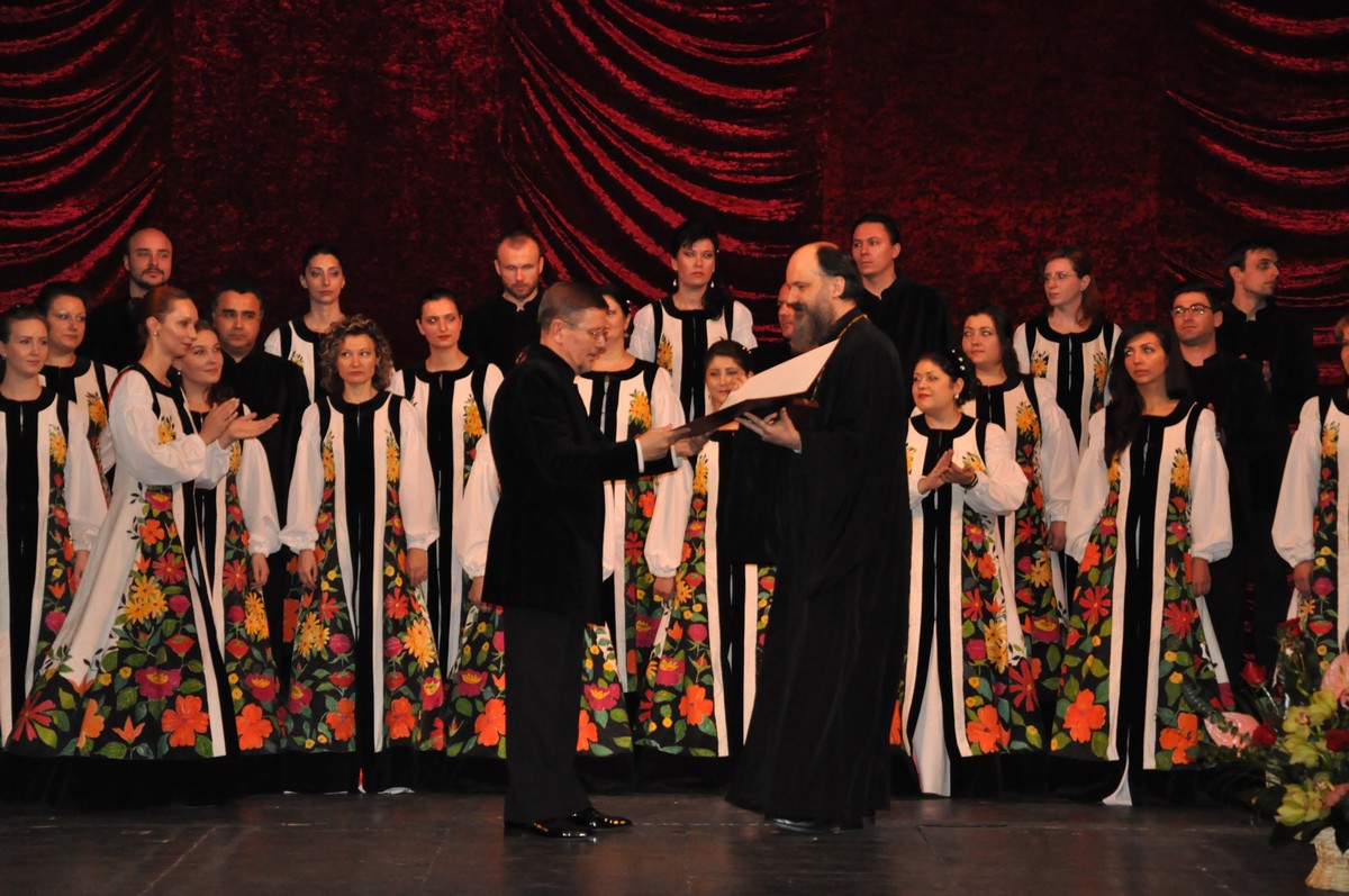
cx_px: 674
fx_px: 3930
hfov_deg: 19.5
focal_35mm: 105
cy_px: 448
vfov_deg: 13.0
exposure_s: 1/160
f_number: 5.3
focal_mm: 70
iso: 1600
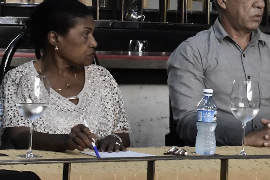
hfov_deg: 10.6
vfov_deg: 7.4
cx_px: 444
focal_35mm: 186
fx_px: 1394
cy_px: 59
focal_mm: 35
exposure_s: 1/200
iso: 6400
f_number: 10
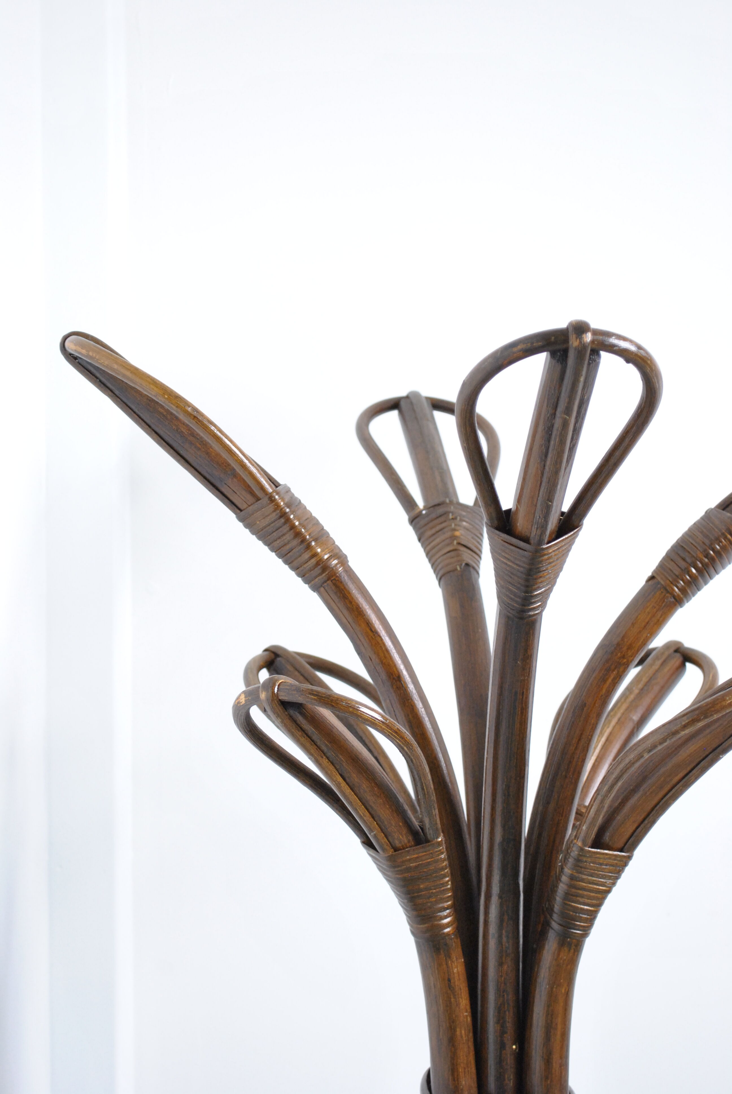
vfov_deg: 29.2
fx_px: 2098
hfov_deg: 19.8
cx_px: 366
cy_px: 547
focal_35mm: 69
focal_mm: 46
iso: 720
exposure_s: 1/30
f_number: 6.3
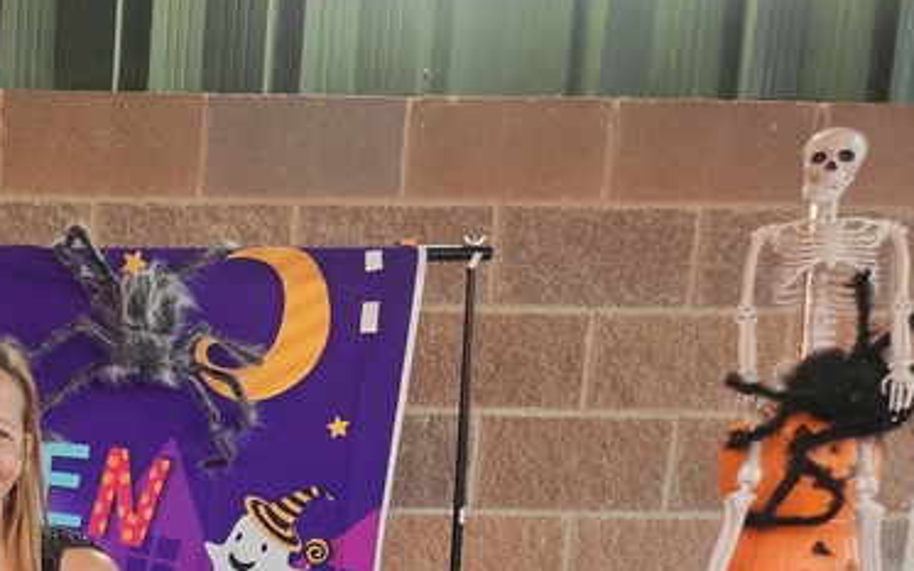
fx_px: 1669
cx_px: -262
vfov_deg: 18.3
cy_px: 716
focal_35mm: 67
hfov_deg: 26.2
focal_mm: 5.4
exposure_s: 1/120
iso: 200
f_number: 1.8
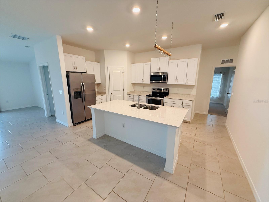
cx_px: 134
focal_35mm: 14
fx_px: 109
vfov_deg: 85.7
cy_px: 101
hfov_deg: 102.1
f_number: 2.2
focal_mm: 2.22
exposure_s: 1/120
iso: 250
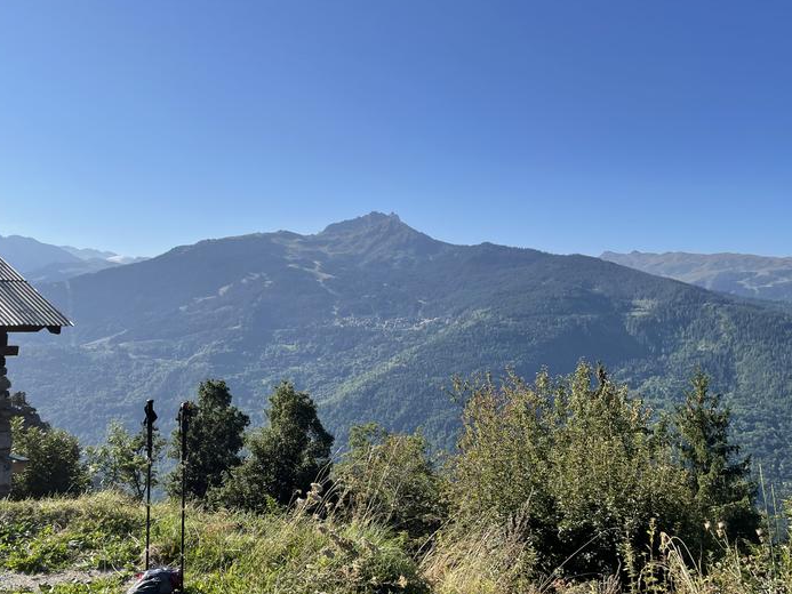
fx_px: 687
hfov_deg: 59.9
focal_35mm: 30
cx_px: 371
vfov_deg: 46.8
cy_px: 313
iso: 32
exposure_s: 1/3731
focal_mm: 4.2
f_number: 1.6
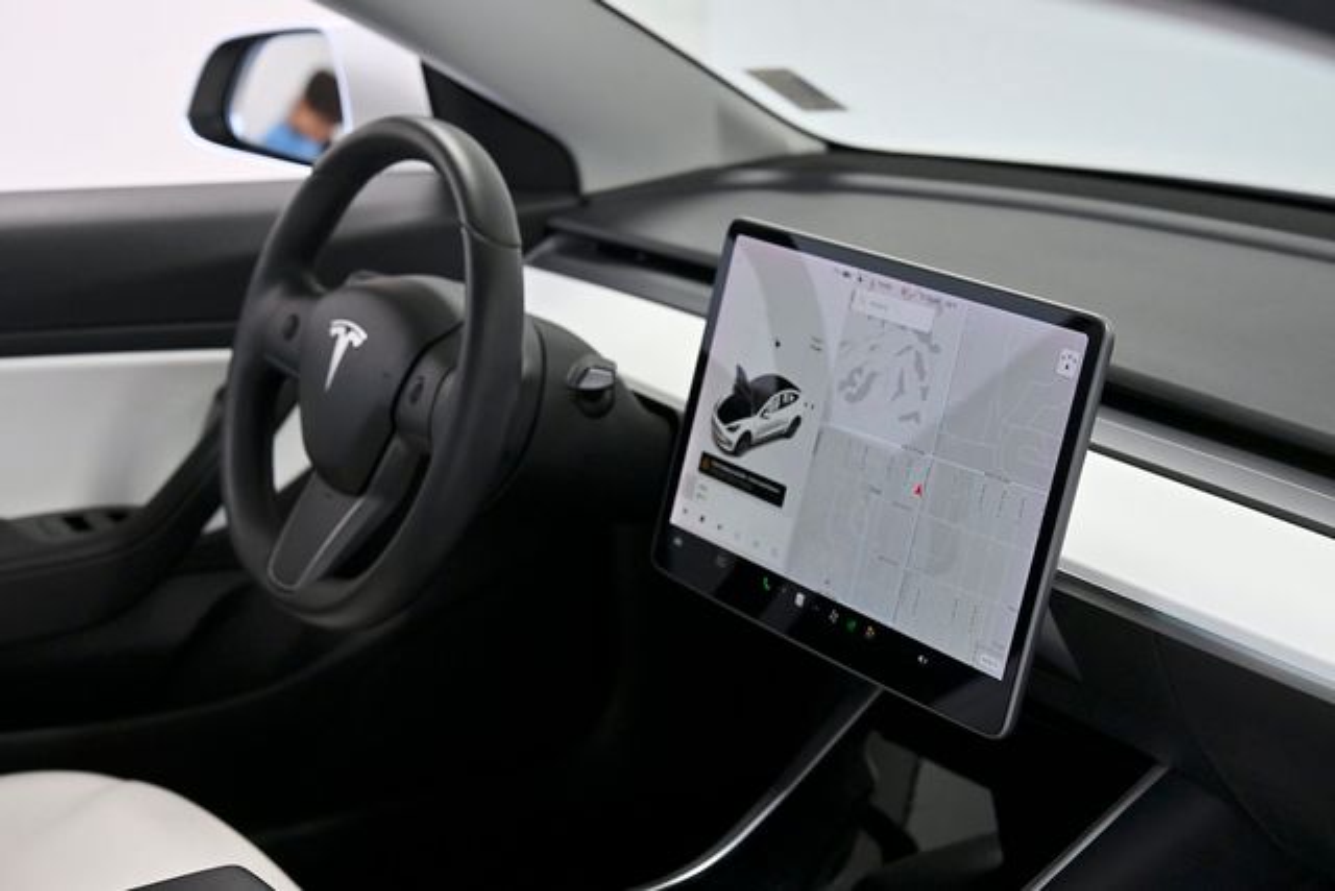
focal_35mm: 66
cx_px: 668
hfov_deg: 30.5
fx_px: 2448
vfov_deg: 20.6
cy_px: 446
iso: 2000
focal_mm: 66
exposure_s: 1/640
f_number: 5
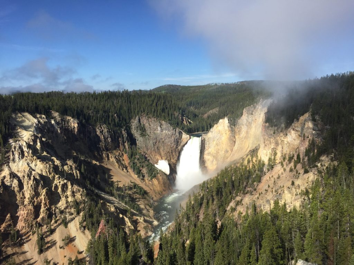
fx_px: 297
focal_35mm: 29
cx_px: 177
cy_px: 132
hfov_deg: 61.7
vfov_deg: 48.2
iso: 32
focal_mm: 4.15
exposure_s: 1/1799
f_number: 2.2
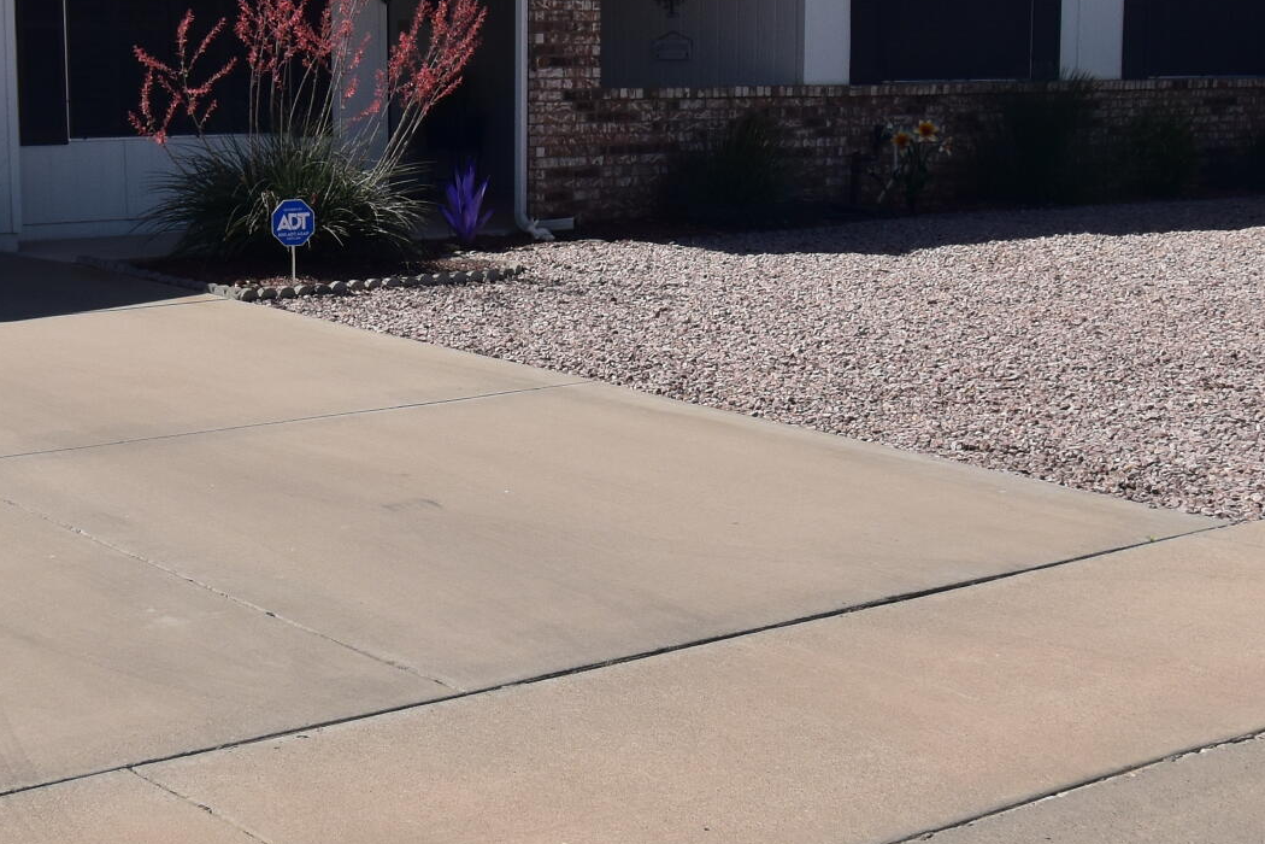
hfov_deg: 32.7
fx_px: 2108
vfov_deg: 22.6
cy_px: 377
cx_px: 298
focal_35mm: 60
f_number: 11
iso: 360
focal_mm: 14
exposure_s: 1/500
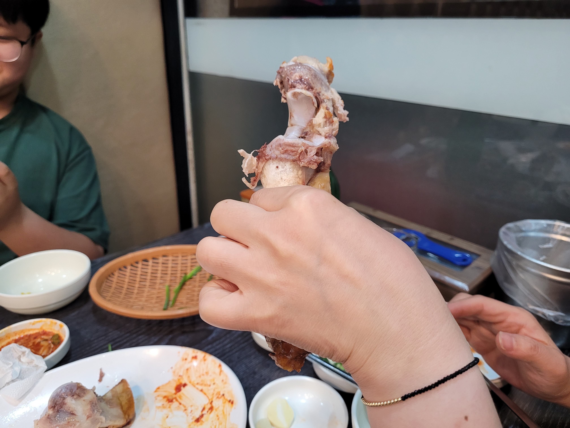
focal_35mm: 26
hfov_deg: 67.3
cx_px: 285
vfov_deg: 53.1
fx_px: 428
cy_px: 214
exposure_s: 1/120
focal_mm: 5.4
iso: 250
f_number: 1.8
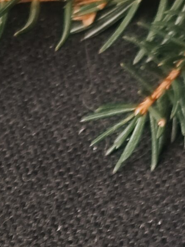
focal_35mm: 198
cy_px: 440
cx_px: -103
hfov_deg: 7.4
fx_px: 1411
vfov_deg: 9.5
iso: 800
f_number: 1.65
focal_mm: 6.19
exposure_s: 1/25
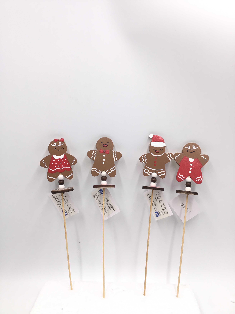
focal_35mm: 31
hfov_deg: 45.4
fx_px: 281
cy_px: 157
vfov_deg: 58.4
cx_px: 118
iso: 25
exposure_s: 1/150
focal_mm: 3.3
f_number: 2.4
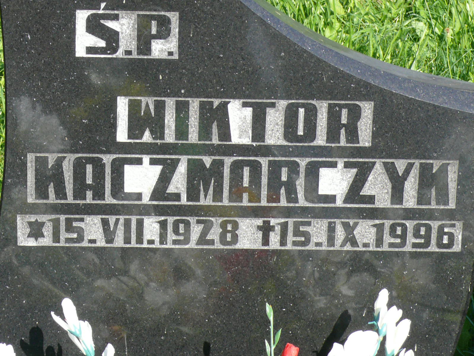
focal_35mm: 126
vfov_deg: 11.8
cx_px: 237
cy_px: 178
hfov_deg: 15.6
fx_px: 1725
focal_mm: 15
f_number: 5.6
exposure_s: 1/200
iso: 100
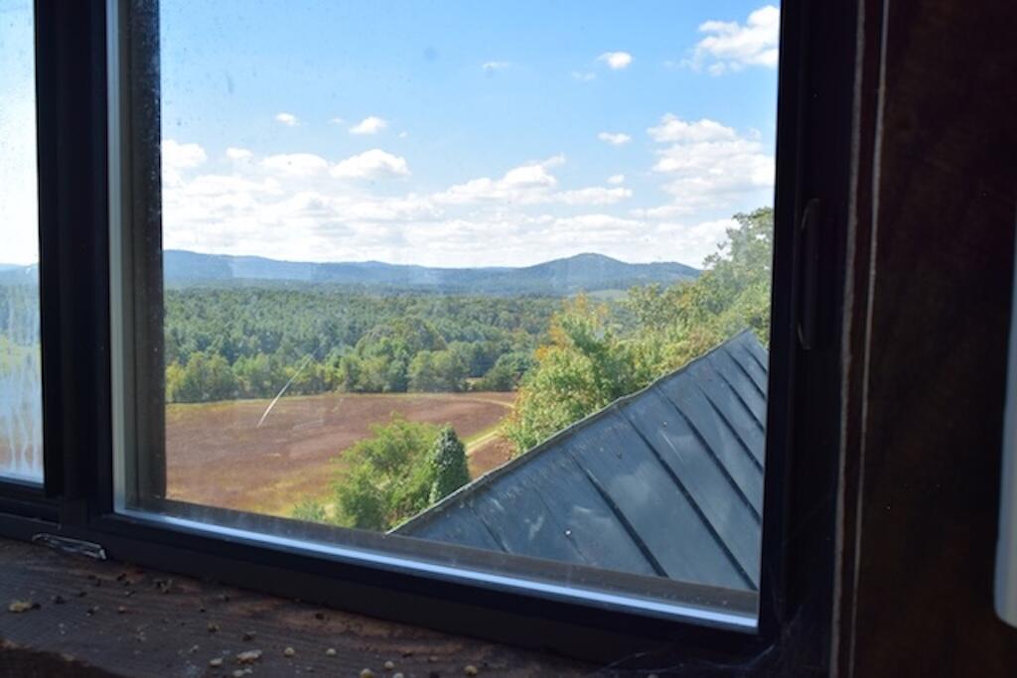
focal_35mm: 27
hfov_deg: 67.4
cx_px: 508
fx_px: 763
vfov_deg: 47.9
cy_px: 339
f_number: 10
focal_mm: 18
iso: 400
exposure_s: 1/320
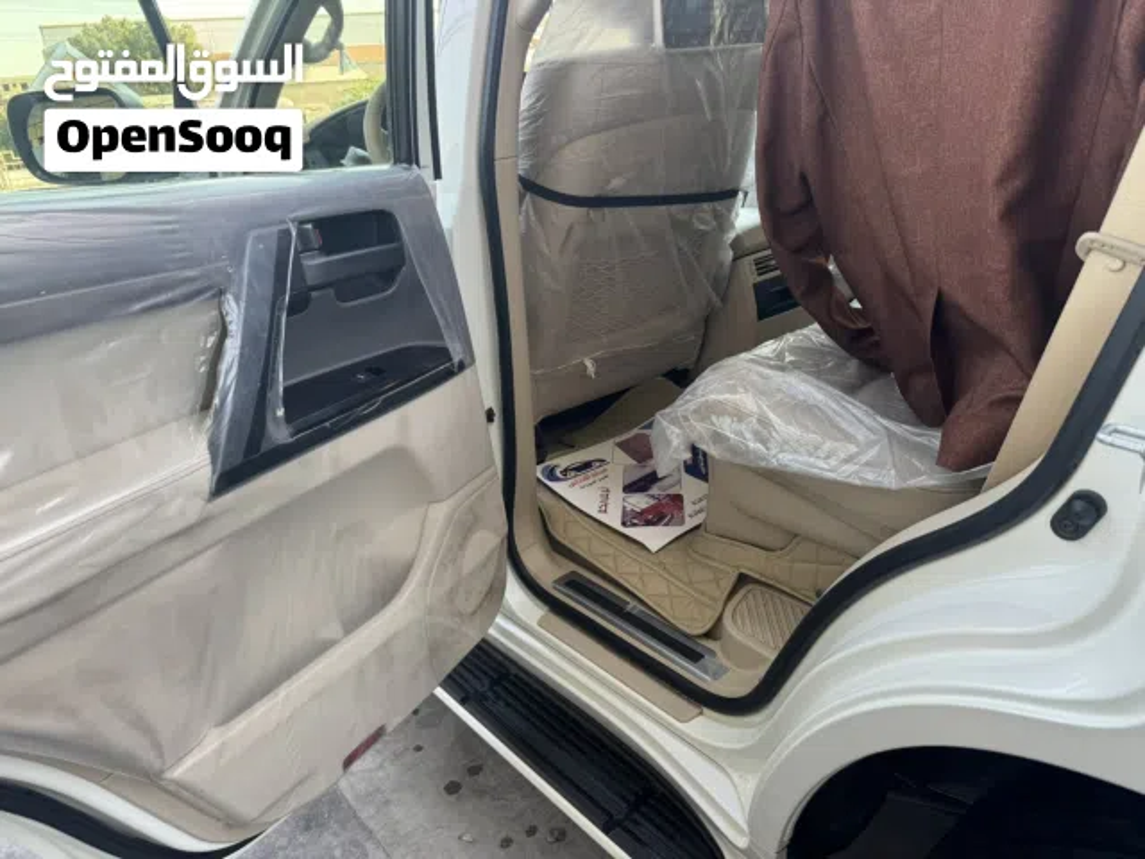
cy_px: 430
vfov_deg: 56.8
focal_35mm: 24
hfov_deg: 71.6
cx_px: 572
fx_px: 794
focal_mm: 6.86
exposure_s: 1/121
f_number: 1.78
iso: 64
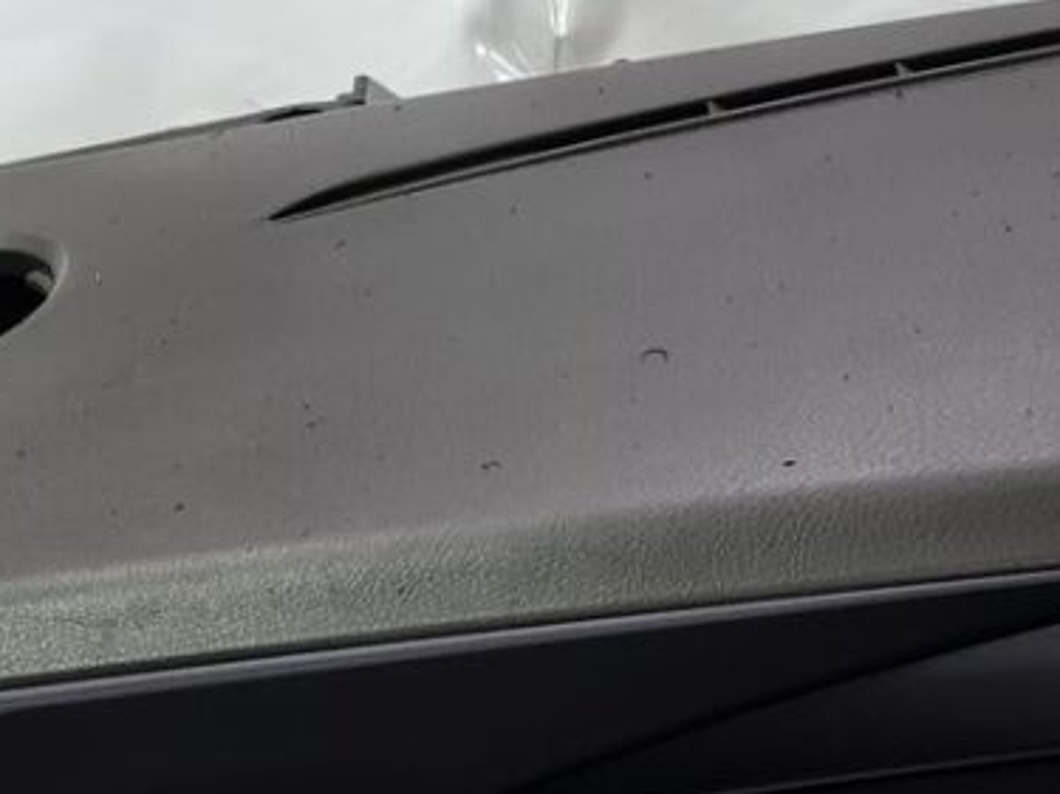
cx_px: 565
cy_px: 1116
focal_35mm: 97
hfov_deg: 20.2
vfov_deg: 14.4
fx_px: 2969
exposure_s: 1/33
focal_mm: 5.4
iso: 640
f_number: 1.8
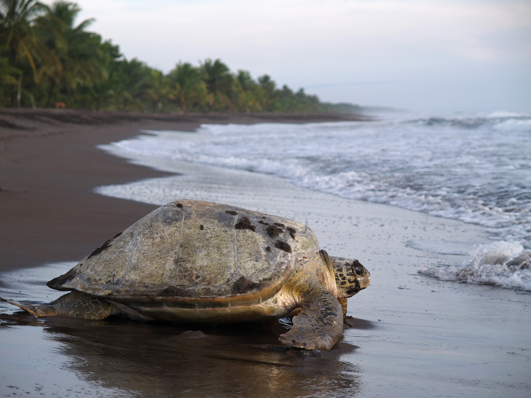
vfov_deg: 13.7
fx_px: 1657
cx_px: 266
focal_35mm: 108
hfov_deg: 18.2
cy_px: 199
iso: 100
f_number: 3.5
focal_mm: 54
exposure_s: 1/350
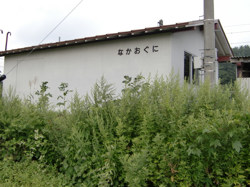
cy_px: 84
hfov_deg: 50.1
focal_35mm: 37
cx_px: 118
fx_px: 267
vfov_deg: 38.6
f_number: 2.7
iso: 64
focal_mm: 5.8
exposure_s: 1/640
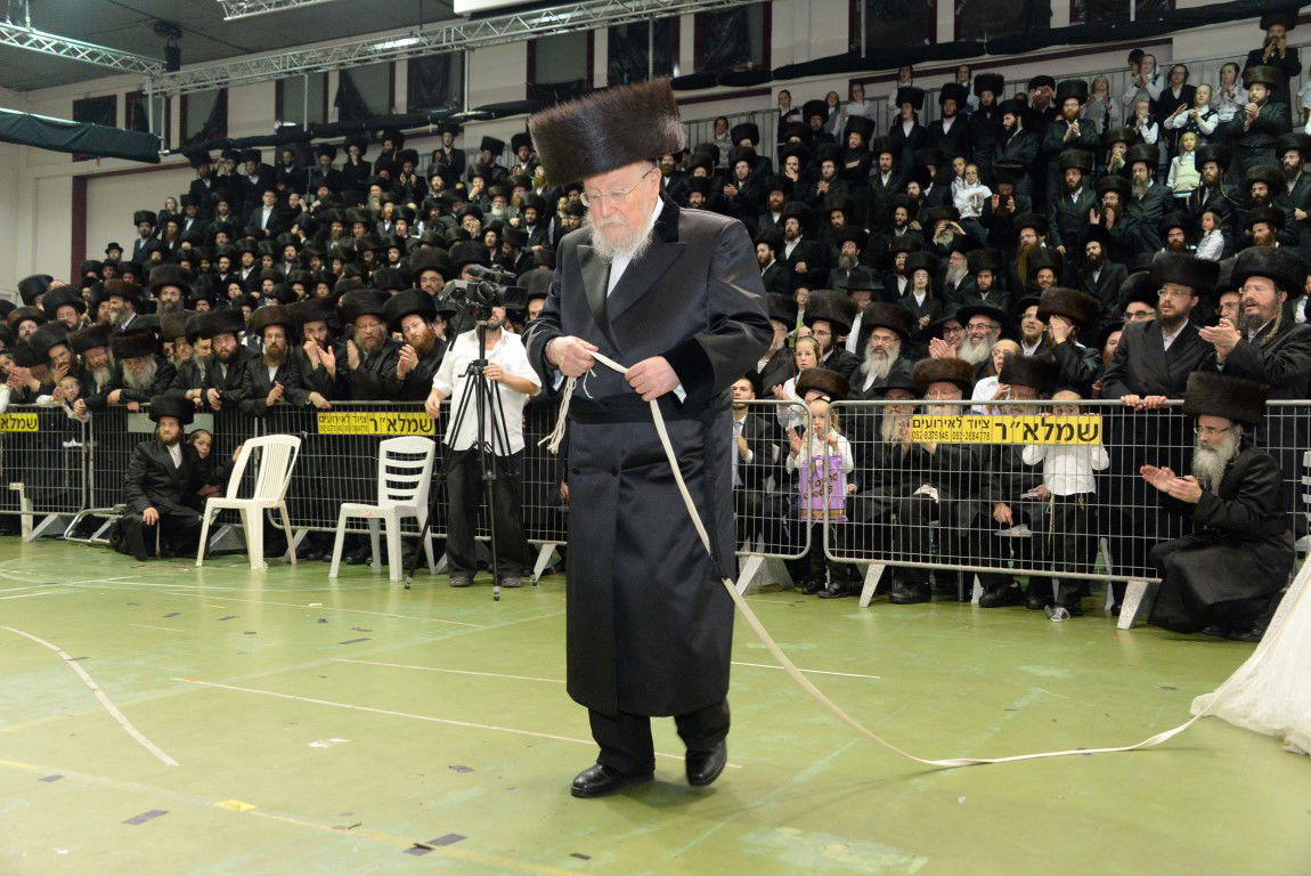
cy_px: 438
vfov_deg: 36.9
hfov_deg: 53.1
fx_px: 1312
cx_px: 656
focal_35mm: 36
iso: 5000
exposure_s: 1/100
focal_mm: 36
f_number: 6.3
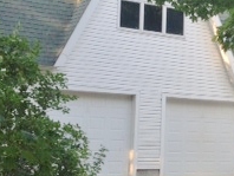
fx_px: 765
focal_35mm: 113
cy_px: 92
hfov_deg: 16.4
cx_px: 306
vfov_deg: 13.1
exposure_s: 1/157
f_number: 2.4
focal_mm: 4.28
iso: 50
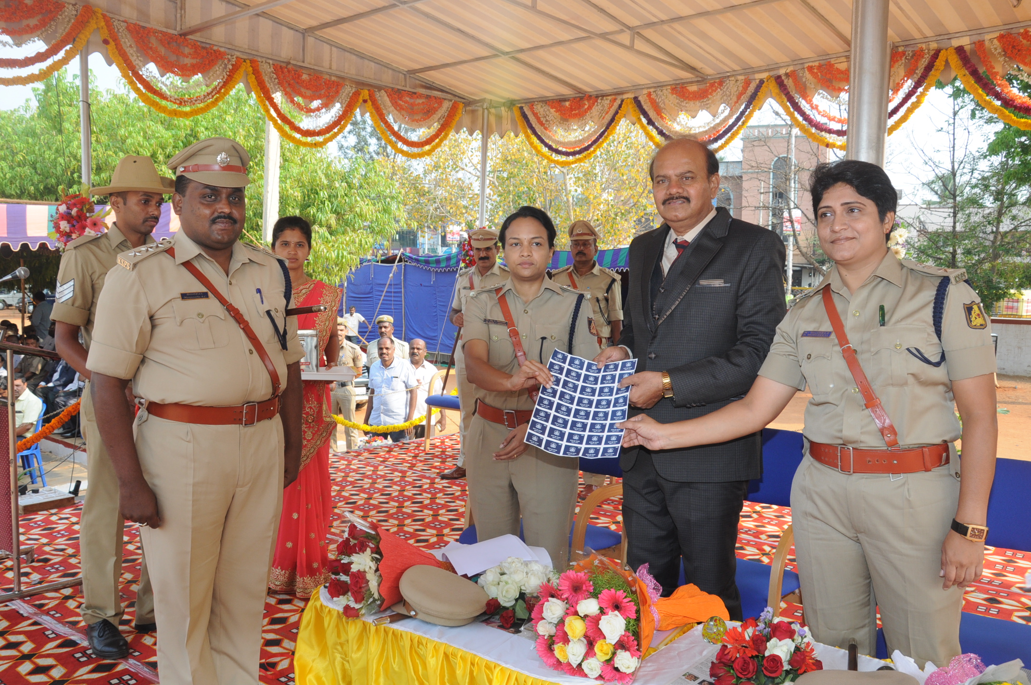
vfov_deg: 41.6
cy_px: 342
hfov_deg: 59.6
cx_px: 516
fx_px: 901
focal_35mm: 32
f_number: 10
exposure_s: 1/125
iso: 400
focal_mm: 21
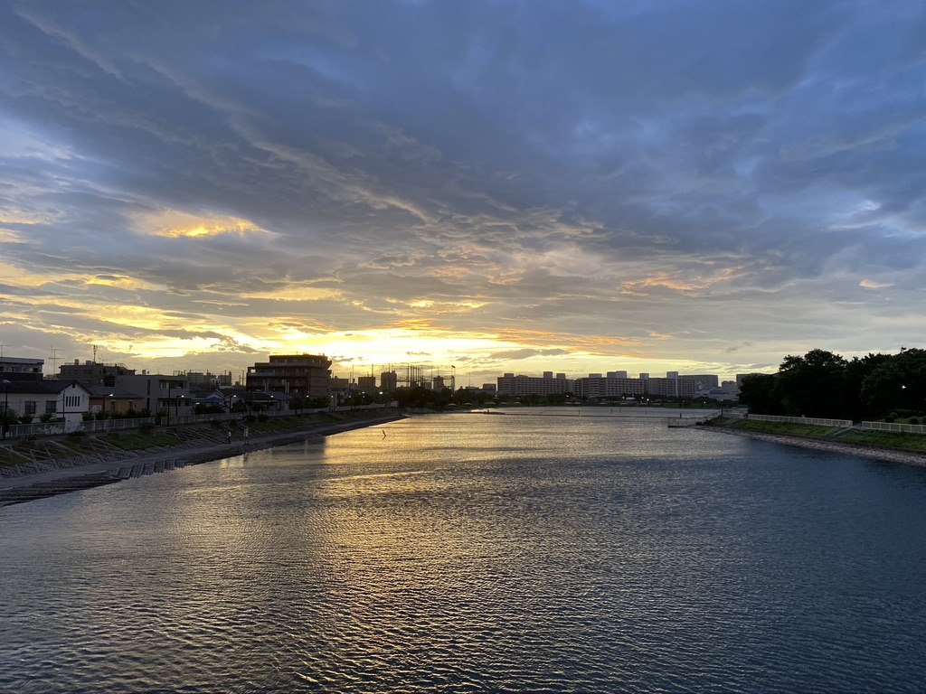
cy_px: 347
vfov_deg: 53.1
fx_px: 696
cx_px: 463
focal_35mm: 26
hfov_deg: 67.3
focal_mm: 4.25
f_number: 1.8
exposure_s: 1/122
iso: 100
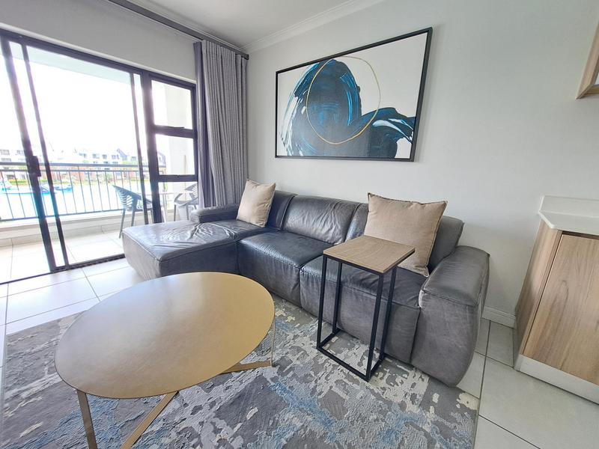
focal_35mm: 13
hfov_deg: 106.2
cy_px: 224
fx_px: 225
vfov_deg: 89.9
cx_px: 300
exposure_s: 1/50
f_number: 2.2
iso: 100
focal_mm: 1.74
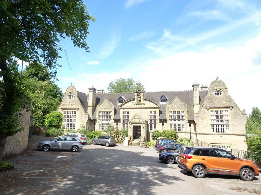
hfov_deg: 71.6
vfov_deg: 56.8
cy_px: 98
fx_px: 181
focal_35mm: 24
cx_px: 130
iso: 80
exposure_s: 1/400
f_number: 3.5
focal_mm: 4.1
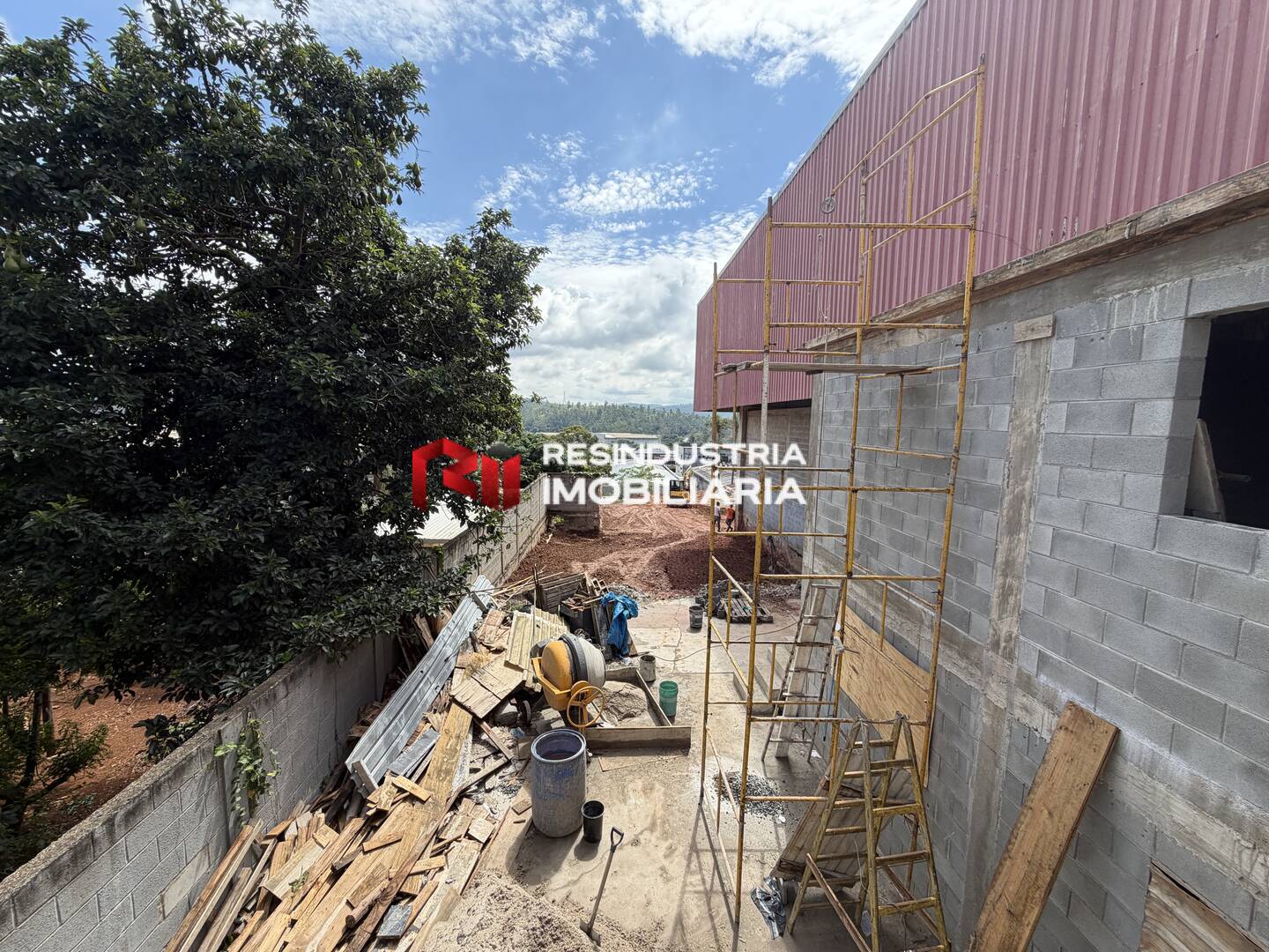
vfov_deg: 85.7
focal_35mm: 14
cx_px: 634
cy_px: 476
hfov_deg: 102.1
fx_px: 513
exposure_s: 1/770
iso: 32
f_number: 2.2
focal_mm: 2.22
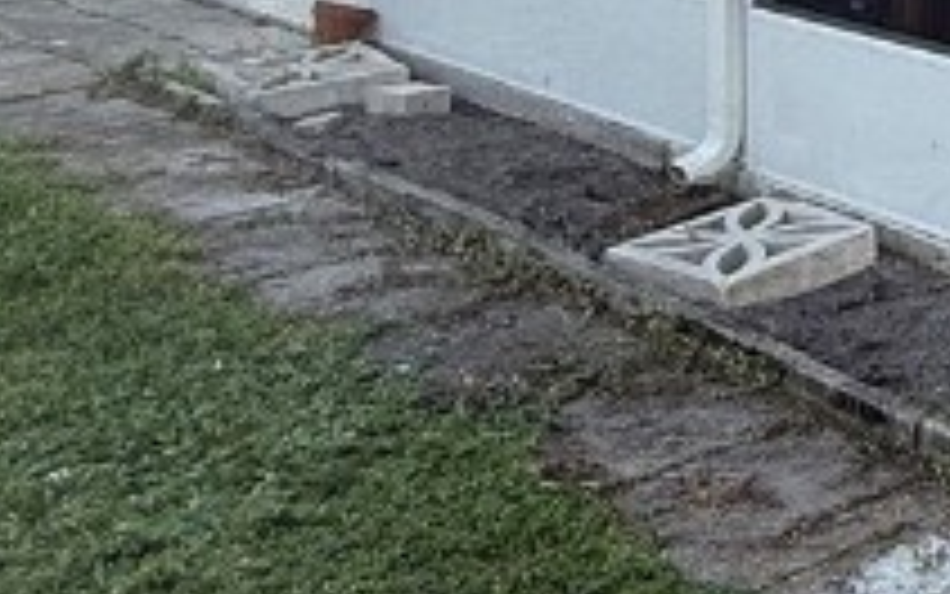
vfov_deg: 17.2
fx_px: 1865
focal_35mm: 72
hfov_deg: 21.7
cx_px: 1571
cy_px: -148
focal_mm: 2.22
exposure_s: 1/203
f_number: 2.2
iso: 64
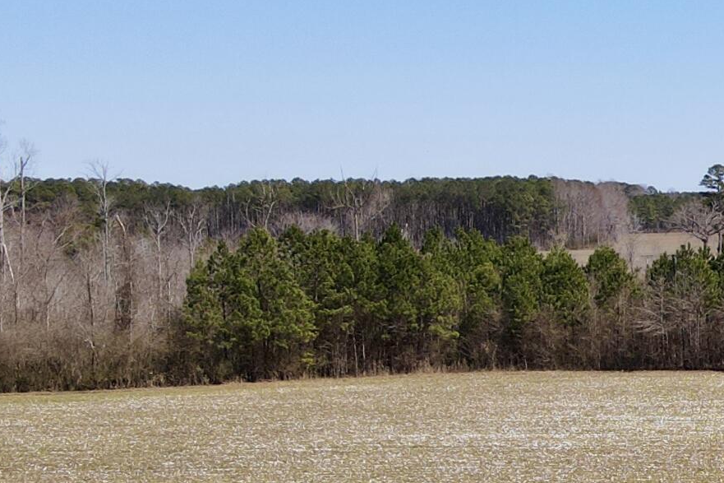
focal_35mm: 85
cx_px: 1130
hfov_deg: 20.1
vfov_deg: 16.0
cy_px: 317
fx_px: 1709
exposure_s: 1/640
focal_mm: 4.5
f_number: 2.8
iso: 100
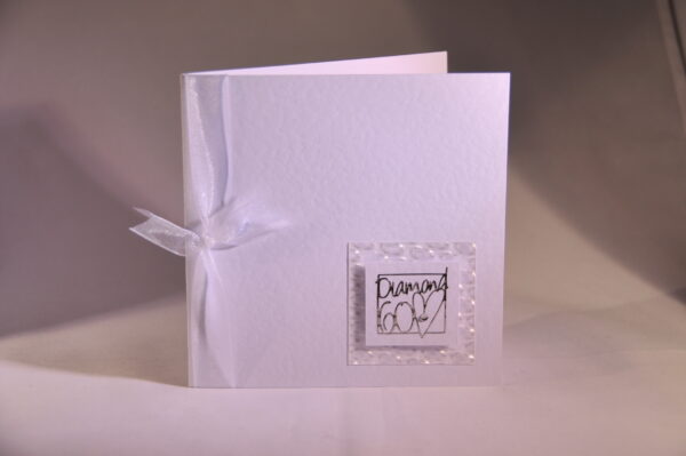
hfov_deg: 27.0
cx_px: 343
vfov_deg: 18.2
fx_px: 1428
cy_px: 228
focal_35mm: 75
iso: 200
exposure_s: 1/100
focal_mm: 50
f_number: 4.8
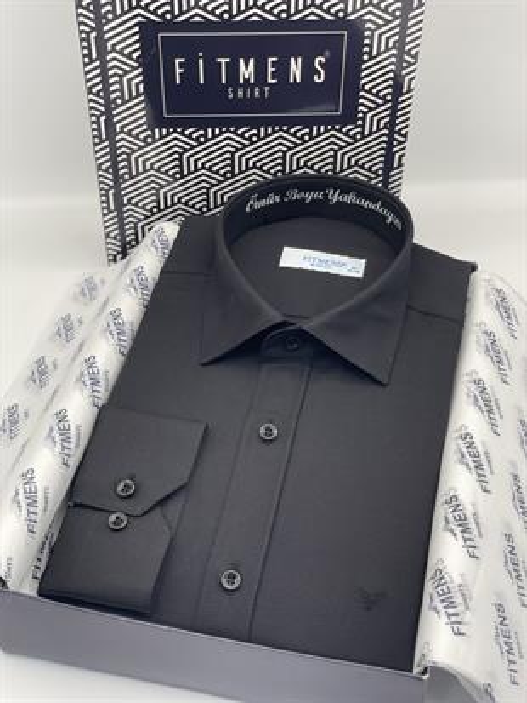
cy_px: 352
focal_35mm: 52
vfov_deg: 36.8
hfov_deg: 28.0
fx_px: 1055
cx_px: 264
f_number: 2
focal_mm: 6
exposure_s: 1/100
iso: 40
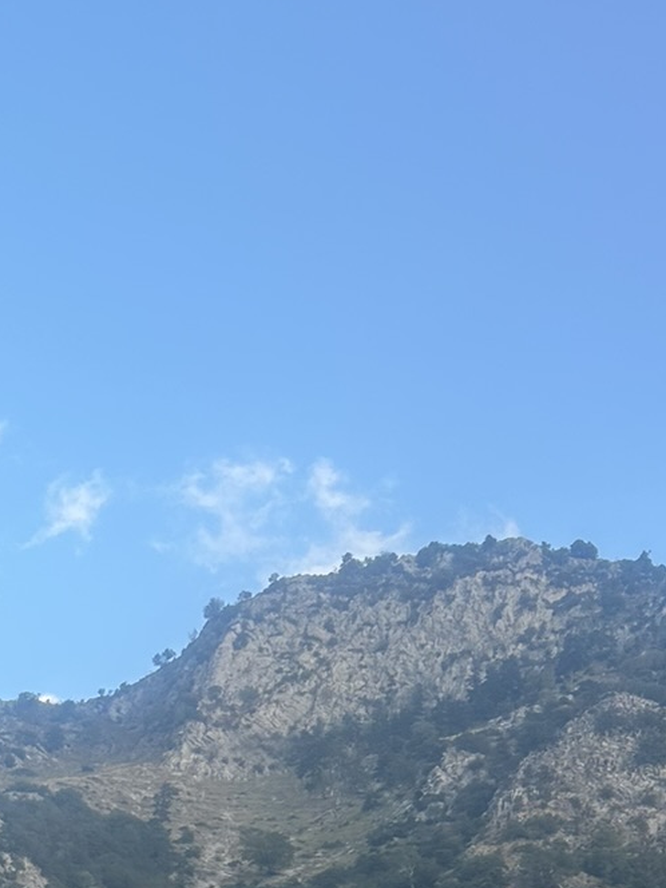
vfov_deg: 25.8
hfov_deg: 19.8
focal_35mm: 74
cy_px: 734
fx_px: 1898
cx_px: 175
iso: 80
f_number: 1.78
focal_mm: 6.86
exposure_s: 1/574
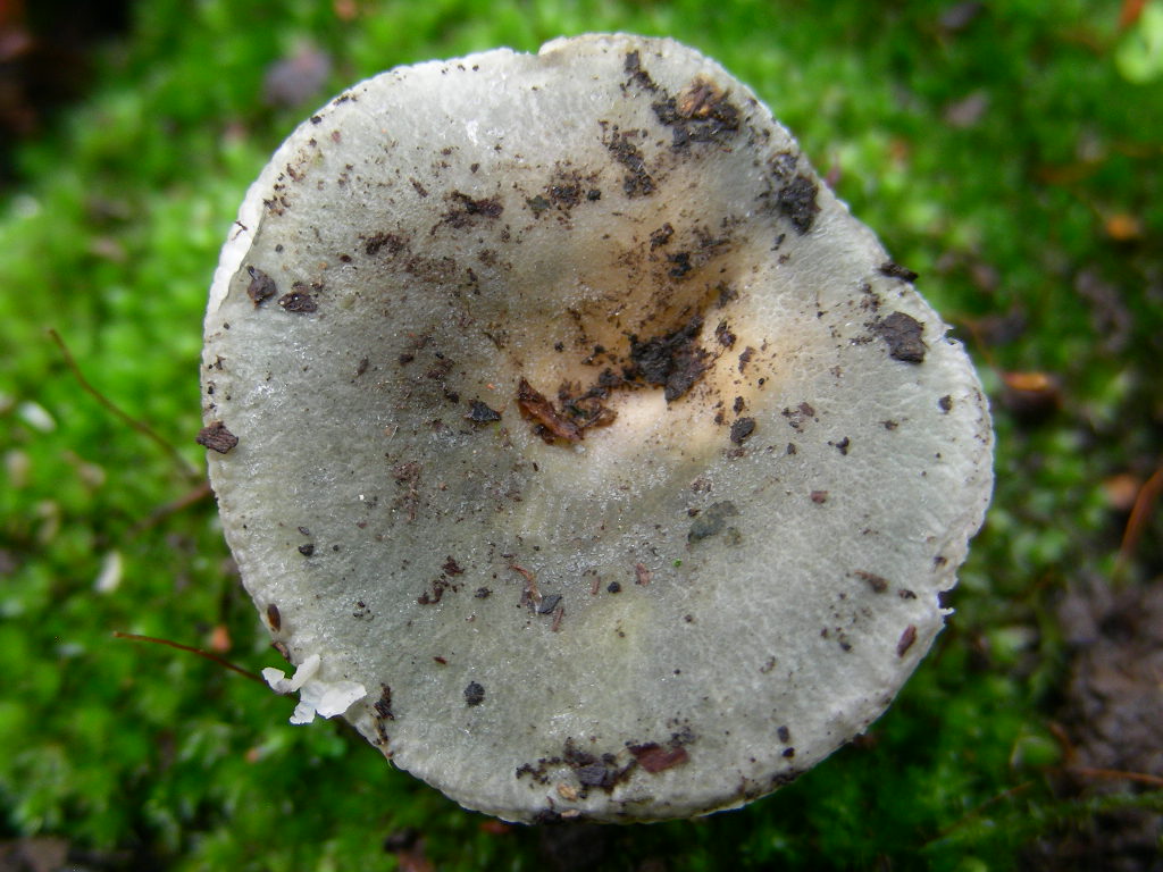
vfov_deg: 23.3
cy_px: 436
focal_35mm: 63
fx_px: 2117
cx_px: 582
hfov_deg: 30.7
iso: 50
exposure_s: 1/4.9
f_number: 3.5
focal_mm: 10.5
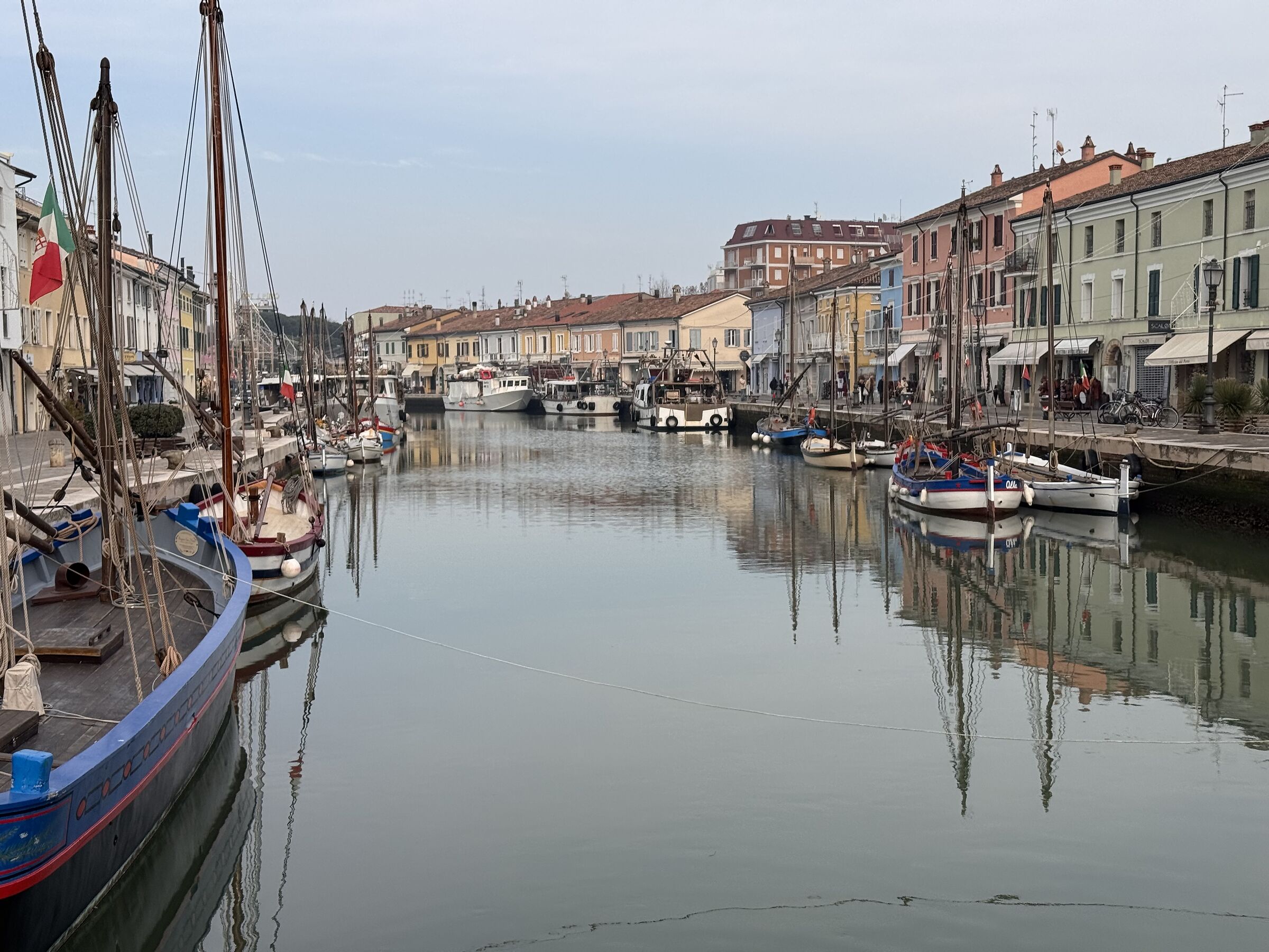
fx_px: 1760
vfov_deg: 30.3
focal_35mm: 48
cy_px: 476
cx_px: 634
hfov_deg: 39.7
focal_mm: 6.76
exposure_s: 1/2252
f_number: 1.78
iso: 64
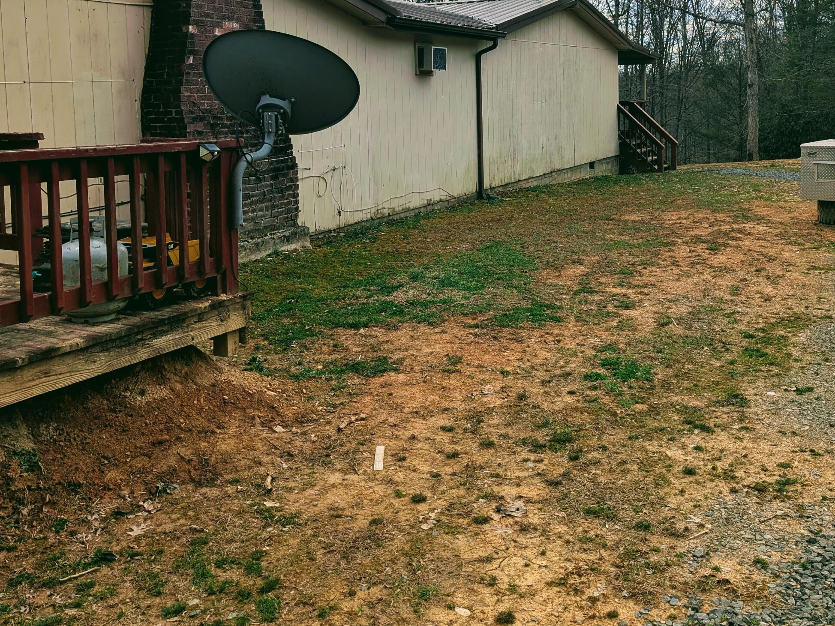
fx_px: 893
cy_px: 164
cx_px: 451
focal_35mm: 37
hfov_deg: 50.1
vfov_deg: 37.8
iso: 17
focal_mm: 6.9
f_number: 1.68
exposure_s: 1/1961
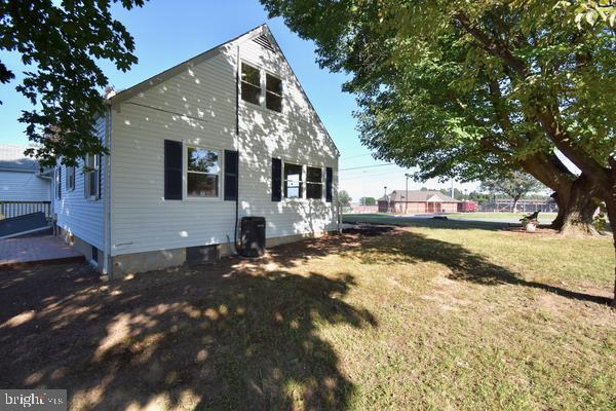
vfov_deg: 77.3
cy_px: 206
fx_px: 257
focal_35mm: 15
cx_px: 308
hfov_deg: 100.4
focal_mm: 10
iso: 200
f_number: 8
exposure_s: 1/250
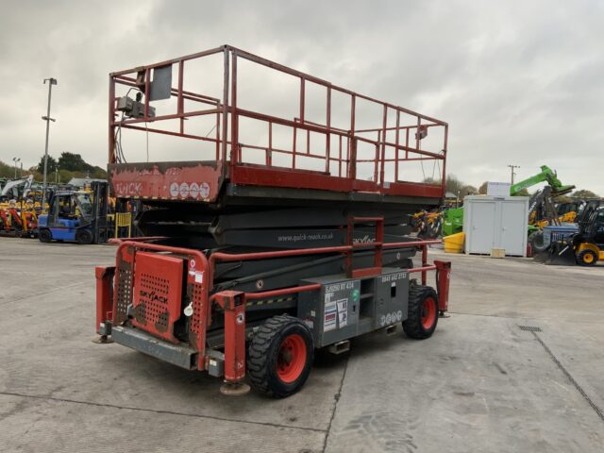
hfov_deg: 61.7
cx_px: 302
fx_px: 506
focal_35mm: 29
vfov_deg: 48.2
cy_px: 226
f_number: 1.8
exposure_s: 1/122
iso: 32
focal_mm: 3
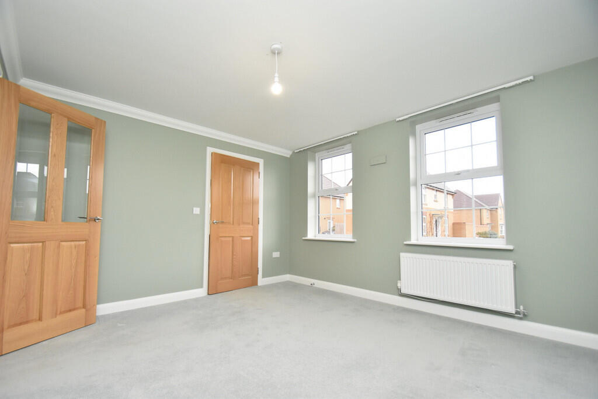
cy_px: 200
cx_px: 299
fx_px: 249
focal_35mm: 15
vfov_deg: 77.3
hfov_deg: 100.4
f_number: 4.5
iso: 800
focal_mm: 10
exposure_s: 1/160
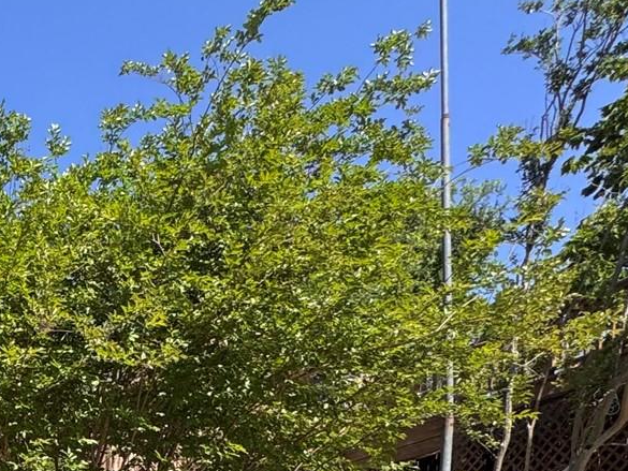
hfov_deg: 27.9
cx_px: -290
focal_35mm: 49
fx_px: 889
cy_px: 693
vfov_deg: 23.9
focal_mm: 2.22
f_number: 2.2
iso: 50
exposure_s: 1/956
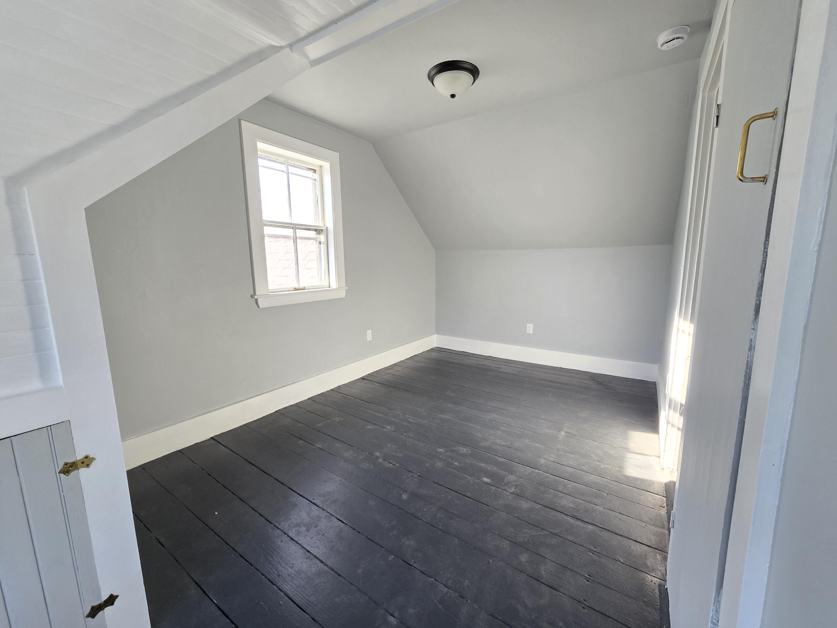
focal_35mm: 13
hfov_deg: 106.2
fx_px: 314
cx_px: 418
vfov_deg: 89.9
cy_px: 314
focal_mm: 2.2
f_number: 2.2
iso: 80
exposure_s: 1/120
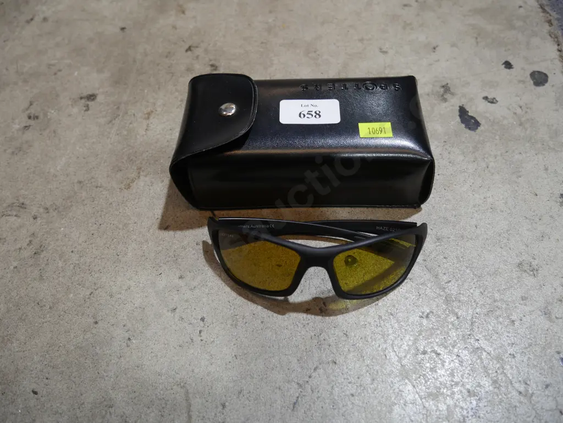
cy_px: 212
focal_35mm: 32
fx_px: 521
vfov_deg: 44.2
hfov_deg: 56.8
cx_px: 282
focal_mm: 16
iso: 250
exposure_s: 1/60
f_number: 3.6
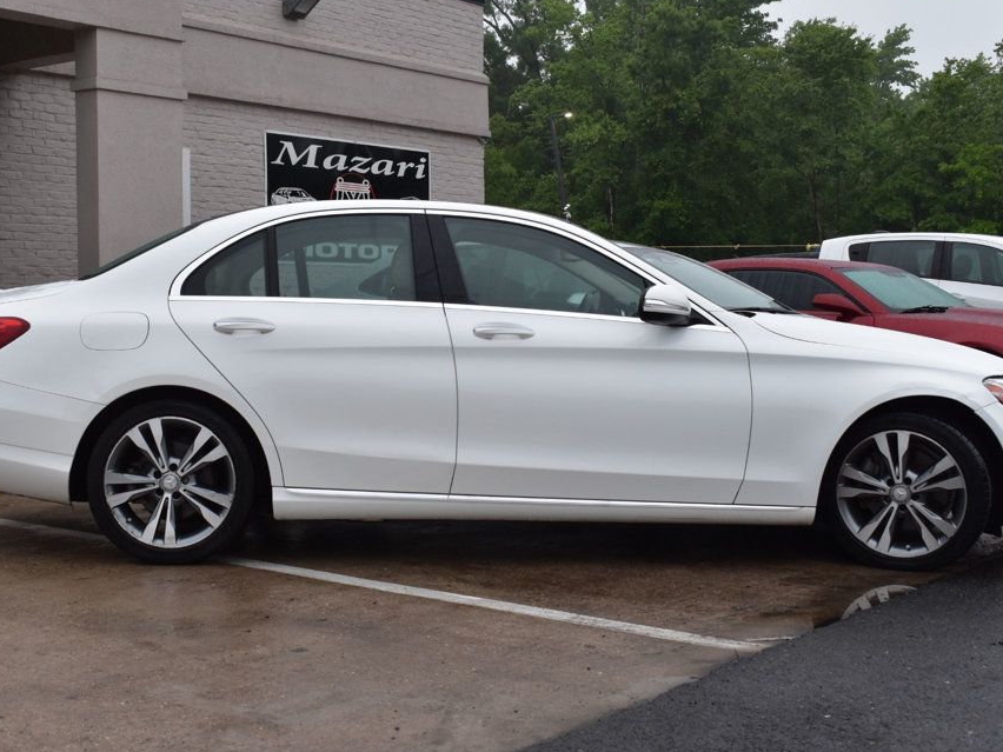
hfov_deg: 36.8
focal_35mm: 52
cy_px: 386
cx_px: 476
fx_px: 1507
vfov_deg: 28.0
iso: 400
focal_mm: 30
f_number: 9
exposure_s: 1/160
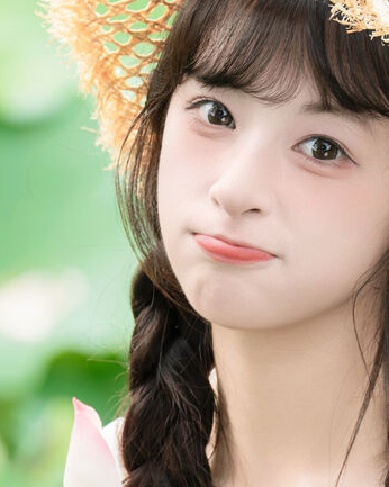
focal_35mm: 492
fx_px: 7085
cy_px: 474
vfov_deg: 3.9
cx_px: 313
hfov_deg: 3.1
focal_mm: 126
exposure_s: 1/250
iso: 320
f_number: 4.5
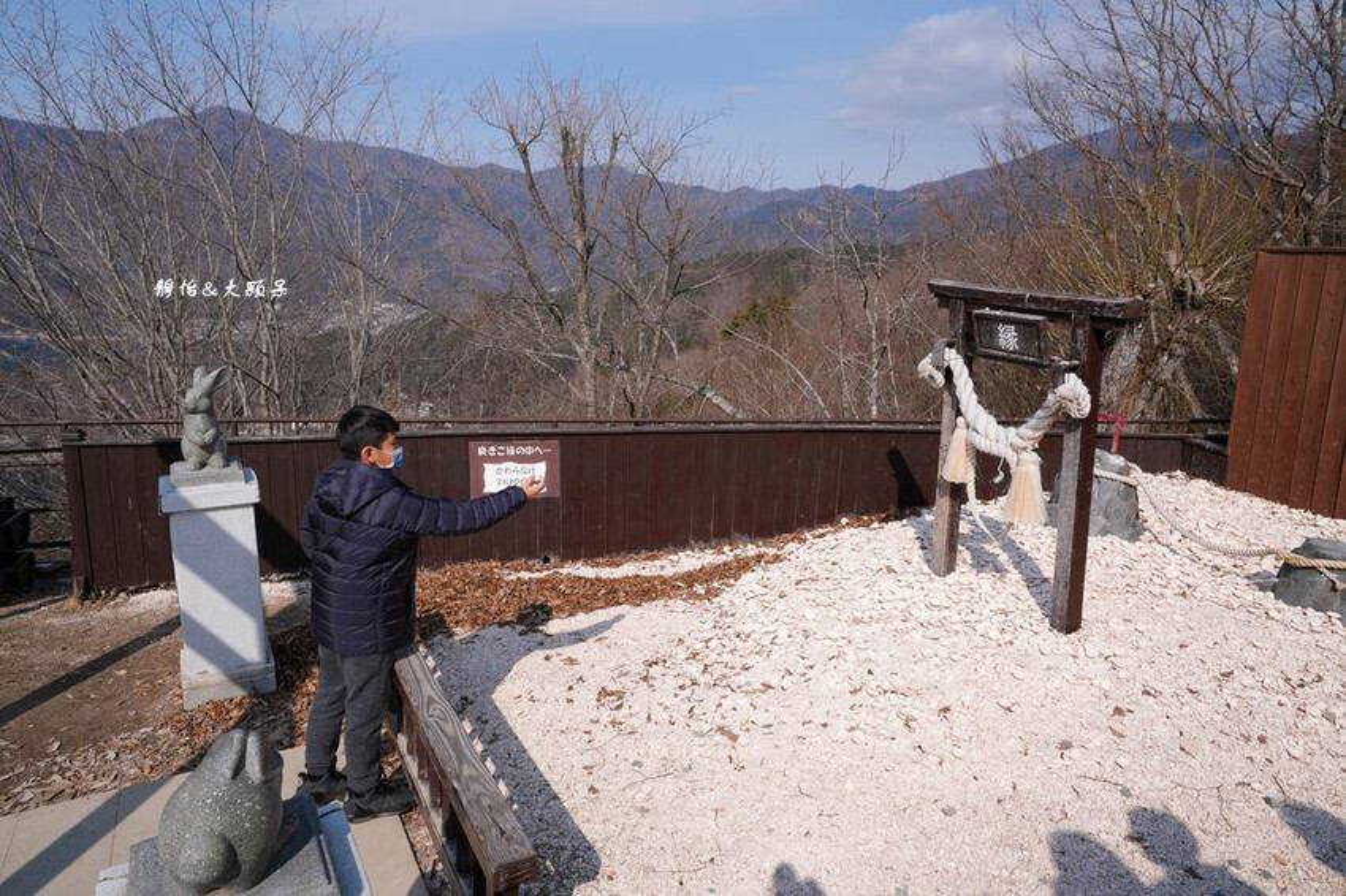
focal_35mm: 24
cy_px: 448
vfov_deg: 53.1
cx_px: 673
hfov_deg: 73.8
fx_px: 897
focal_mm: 24
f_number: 8
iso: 100
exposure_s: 1/400
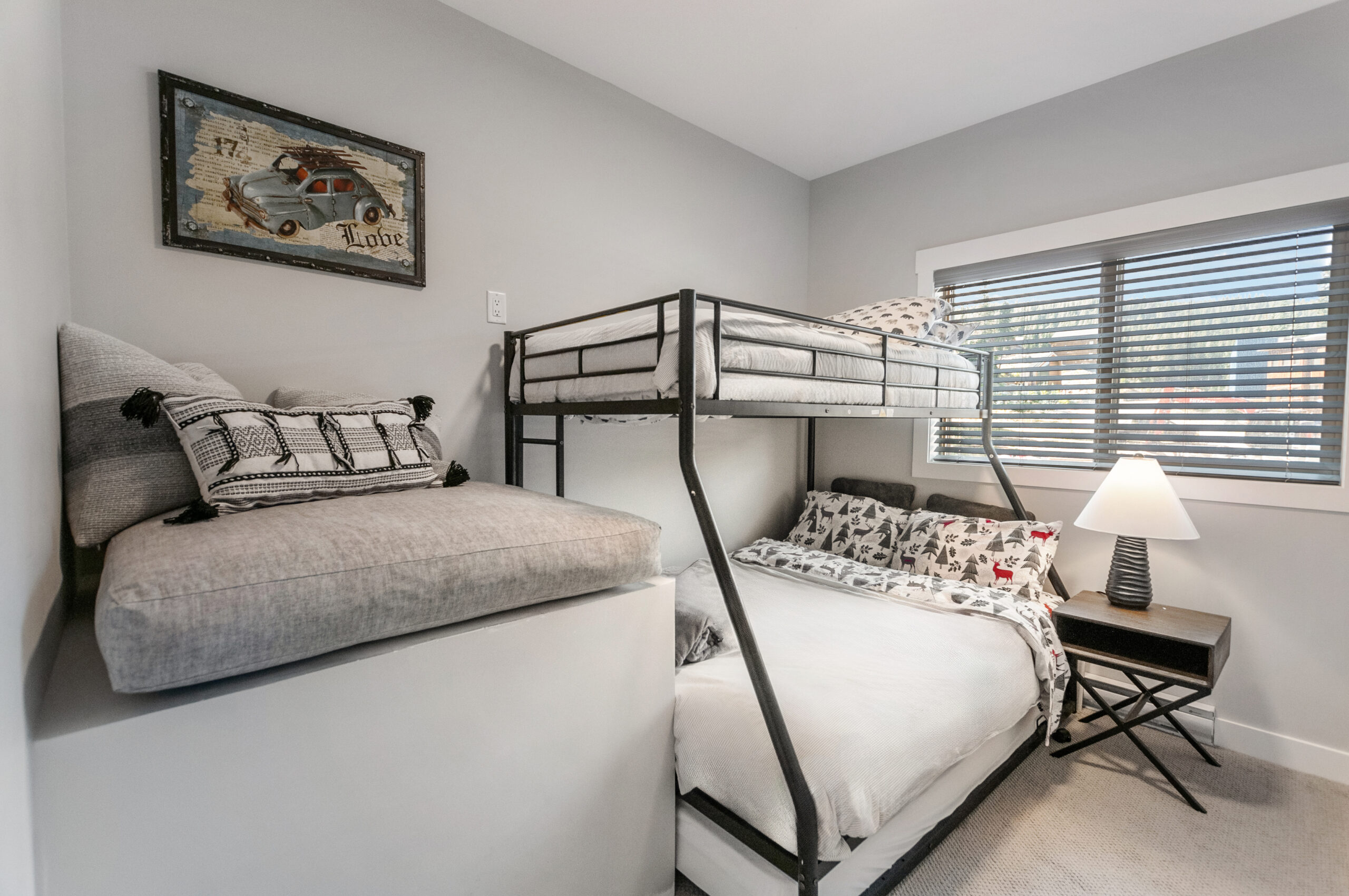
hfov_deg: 100.5
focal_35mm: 15
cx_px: 674
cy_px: 448
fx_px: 561
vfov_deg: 77.2
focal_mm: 10
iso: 250
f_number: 4.5
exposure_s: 1/50
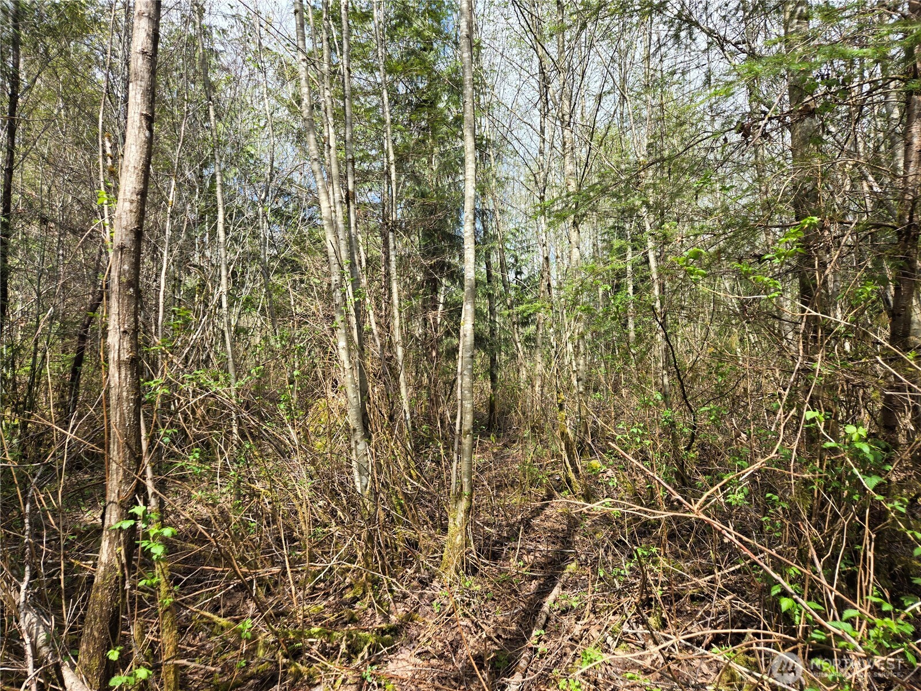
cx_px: 460
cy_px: 346
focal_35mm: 23
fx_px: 612
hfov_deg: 73.9
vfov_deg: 58.9
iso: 25
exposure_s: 1/628
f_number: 1.8
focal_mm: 5.4
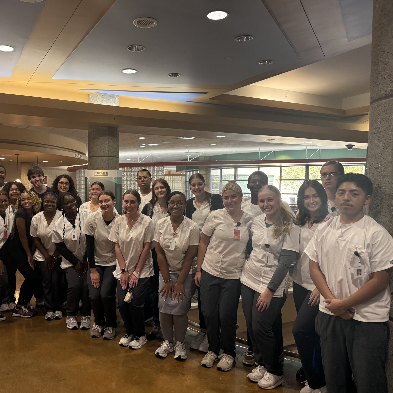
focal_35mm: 29
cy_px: 200
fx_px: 372
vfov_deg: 55.6
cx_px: 140
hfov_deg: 54.8
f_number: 1.78
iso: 320
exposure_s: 1/120
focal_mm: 6.76
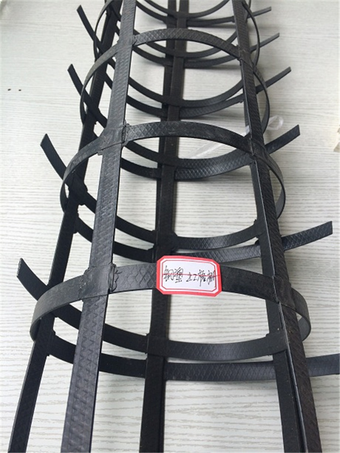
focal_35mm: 30
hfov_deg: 46.8
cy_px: 226
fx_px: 393
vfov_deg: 59.9
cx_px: 170
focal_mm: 4.12
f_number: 2.2
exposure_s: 1/304
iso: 32
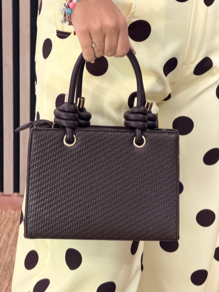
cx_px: 110
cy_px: 146
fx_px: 844
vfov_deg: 19.6
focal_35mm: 100
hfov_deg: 14.8
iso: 400
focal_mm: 16.89
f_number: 2.8
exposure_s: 1/100
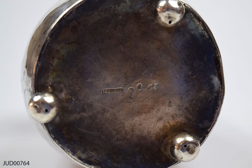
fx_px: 483
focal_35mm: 69
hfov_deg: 29.2
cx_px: 126
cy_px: 84
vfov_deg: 19.7
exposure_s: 1/30
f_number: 8
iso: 100
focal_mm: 46
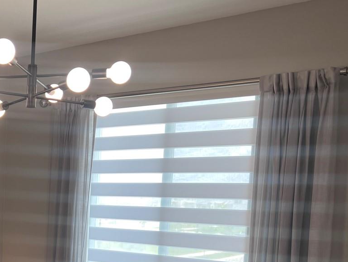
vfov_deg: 25.9
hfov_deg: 32.9
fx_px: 543
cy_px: 250
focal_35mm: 54
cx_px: 8
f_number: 1.5
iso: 40
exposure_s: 1/120
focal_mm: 5.7
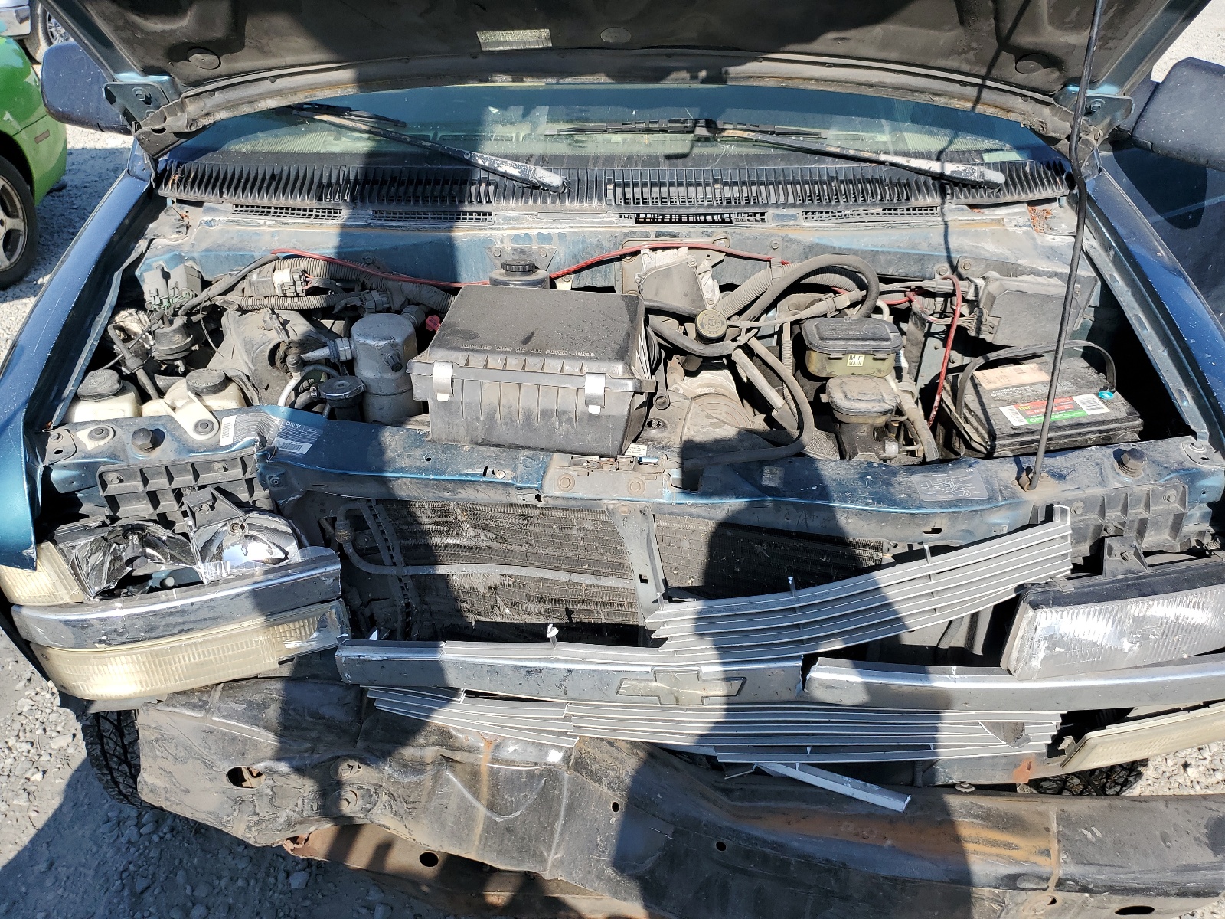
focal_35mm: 26
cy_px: 460
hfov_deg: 67.3
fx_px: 920
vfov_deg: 53.1
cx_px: 612
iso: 50
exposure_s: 1/1667
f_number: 1.5
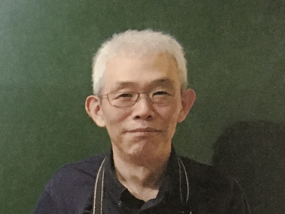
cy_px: 107
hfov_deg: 61.7
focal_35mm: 29
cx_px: 142
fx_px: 239
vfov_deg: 48.2
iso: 125
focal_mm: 4.15
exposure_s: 1/30
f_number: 2.2
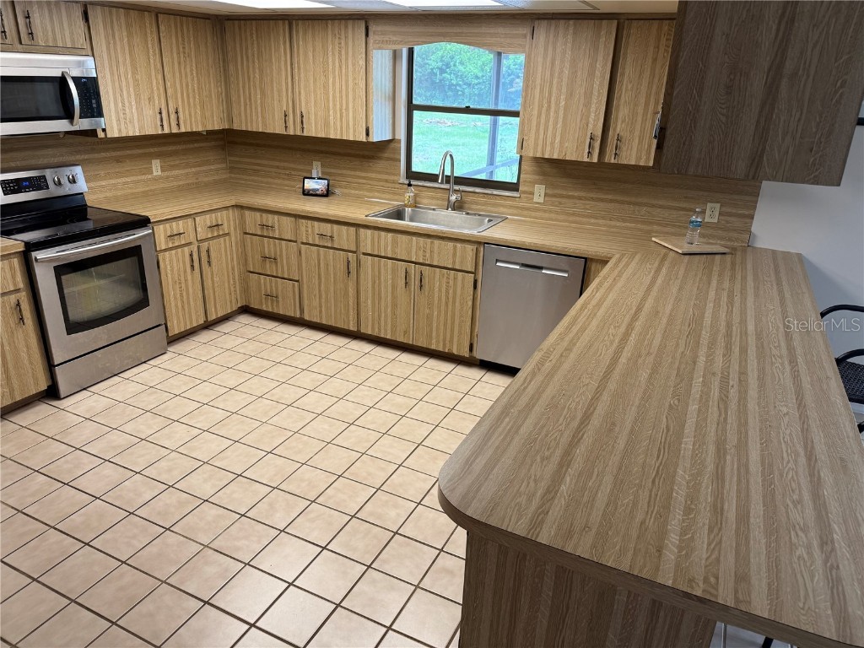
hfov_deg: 71.6
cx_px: 432
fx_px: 599
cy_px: 324
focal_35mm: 24
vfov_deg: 56.8
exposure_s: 1/122
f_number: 1.78
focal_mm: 6.76
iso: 100
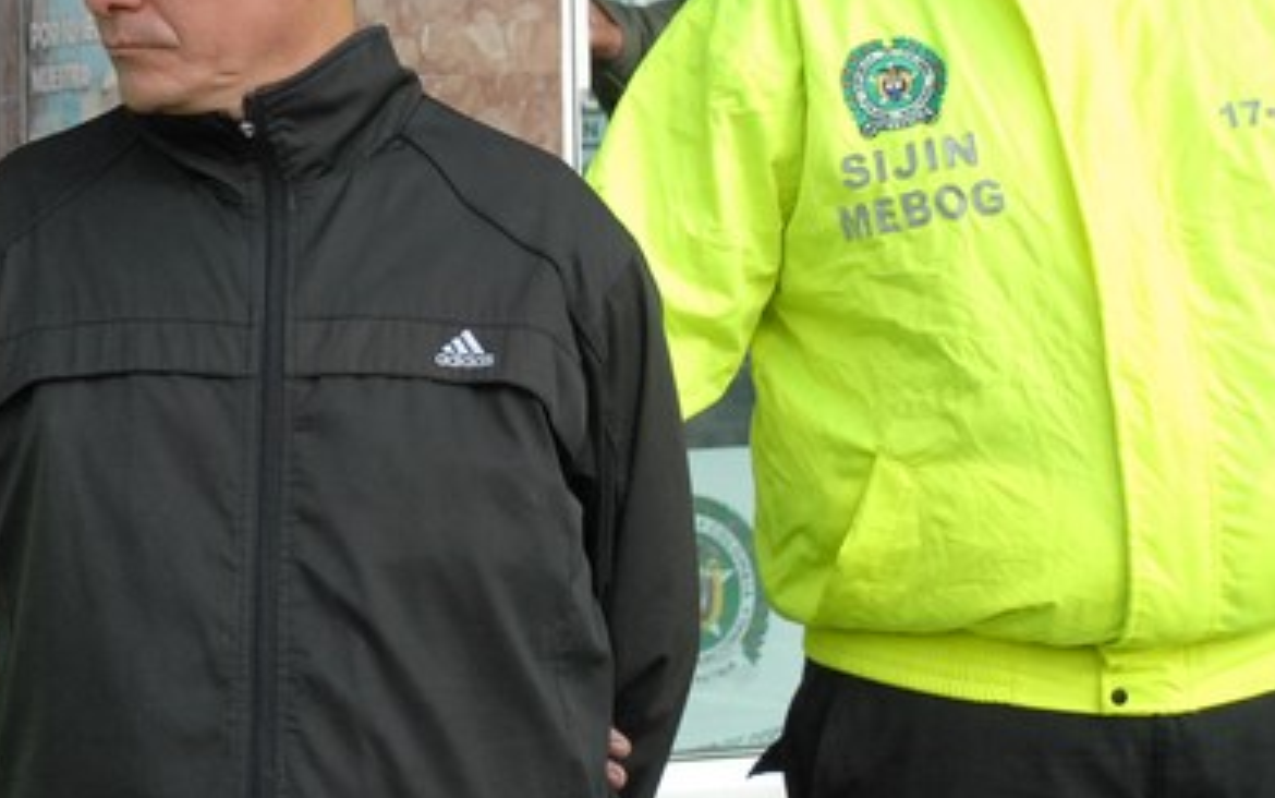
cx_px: 226
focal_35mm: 123
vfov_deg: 10.6
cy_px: 88
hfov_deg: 16.8
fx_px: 4275
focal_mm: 36
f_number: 5
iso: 560
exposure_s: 1/320
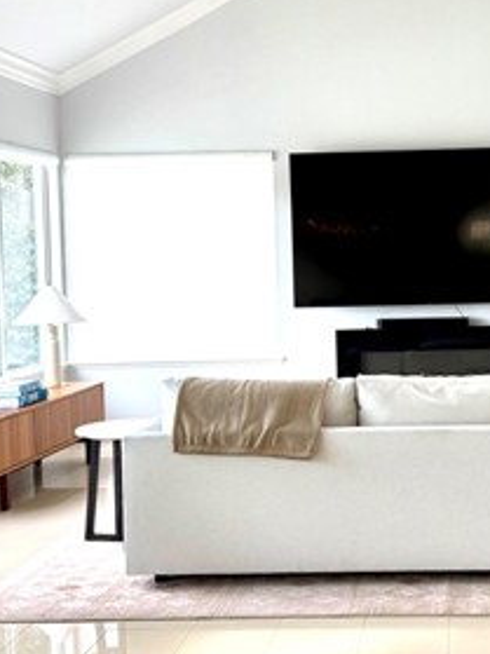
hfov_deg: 25.9
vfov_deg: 34.9
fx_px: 1039
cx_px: 413
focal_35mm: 55
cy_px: 286
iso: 80
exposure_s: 1/121
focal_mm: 6.76
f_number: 1.78
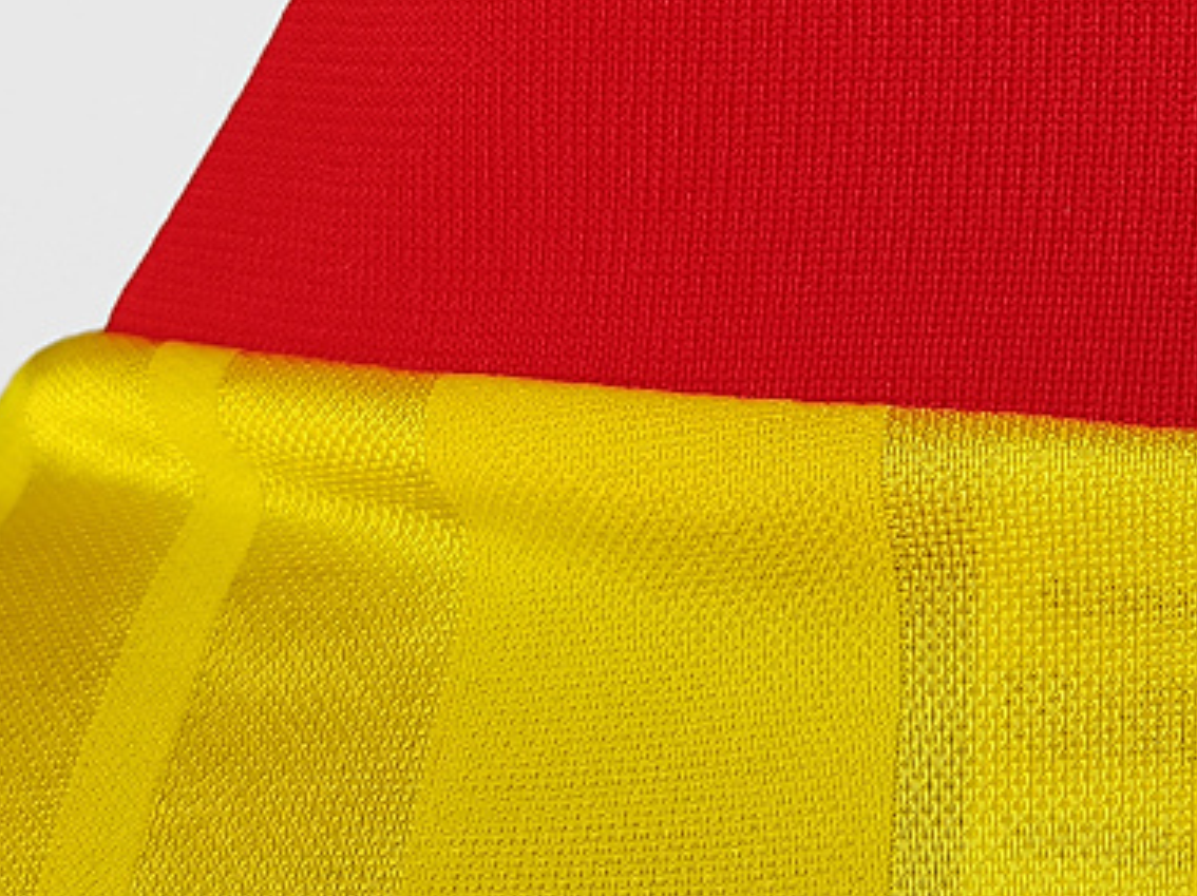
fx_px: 4251
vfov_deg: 11.8
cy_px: -123
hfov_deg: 15.7
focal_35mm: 123
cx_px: 1244
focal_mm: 5.58
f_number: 1.8
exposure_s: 1/60
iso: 125
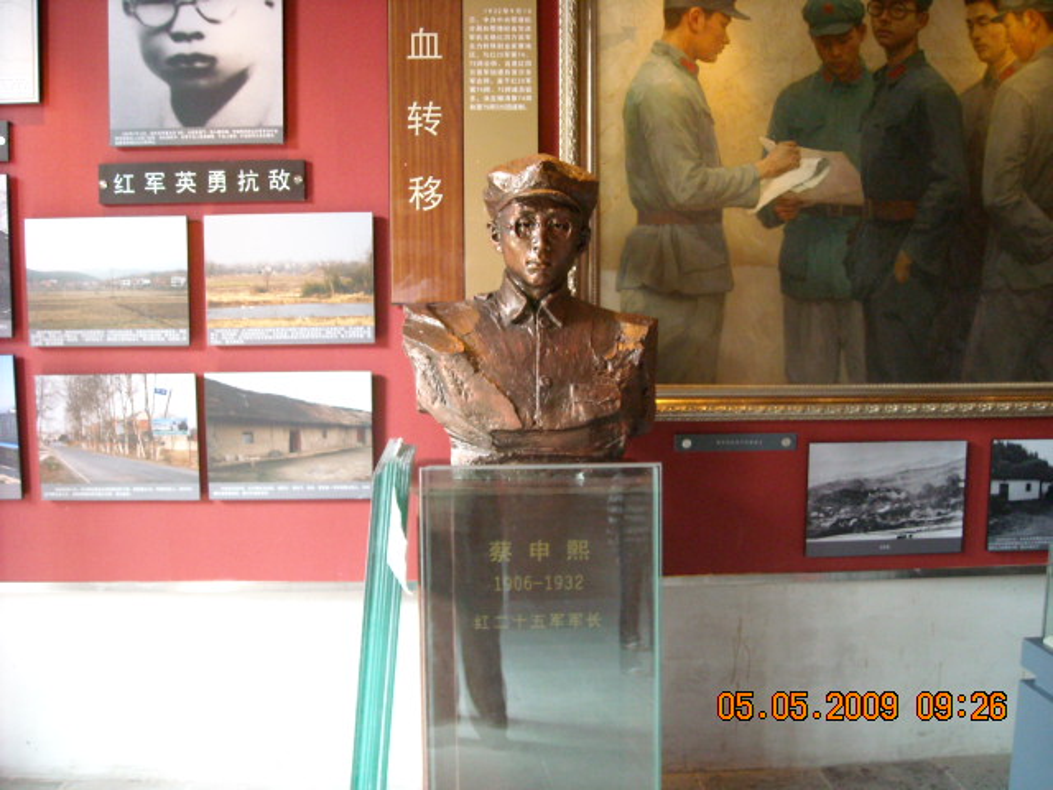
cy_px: 395
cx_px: 526
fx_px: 1065
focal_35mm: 35
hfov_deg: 52.6
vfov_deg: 40.7
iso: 400
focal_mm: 5.7
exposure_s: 1/42
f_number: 2.8
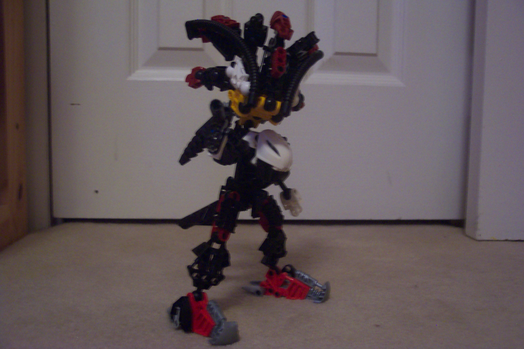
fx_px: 553
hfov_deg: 50.7
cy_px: 174
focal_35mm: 38
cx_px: 262
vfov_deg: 35.1
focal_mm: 8
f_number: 2.8
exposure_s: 1/8
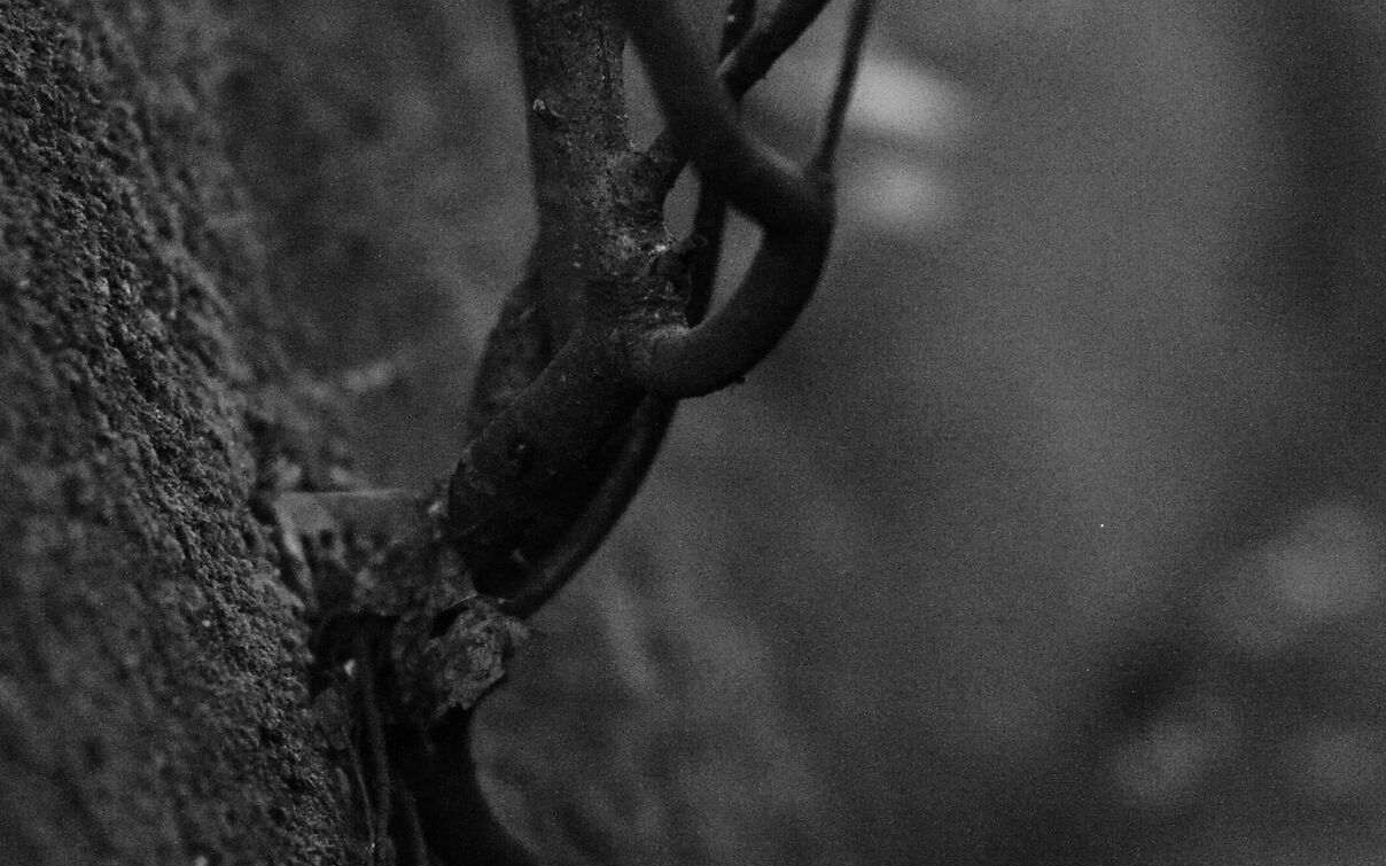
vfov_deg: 7.6
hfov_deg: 12.2
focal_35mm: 172
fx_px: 6497
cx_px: 872
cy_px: 477
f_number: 1.4
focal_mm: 85
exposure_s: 1/2500
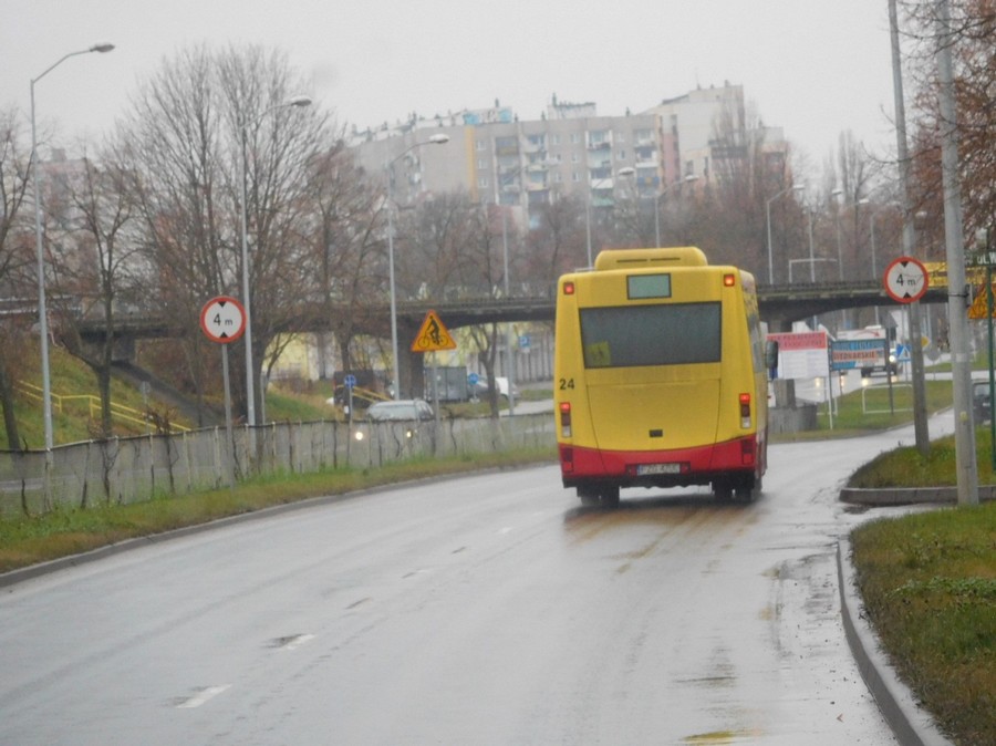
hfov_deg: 11.0
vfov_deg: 8.2
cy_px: 373
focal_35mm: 180
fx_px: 5176
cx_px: 498
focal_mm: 32.1
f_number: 5.3
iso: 400
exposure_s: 1/200
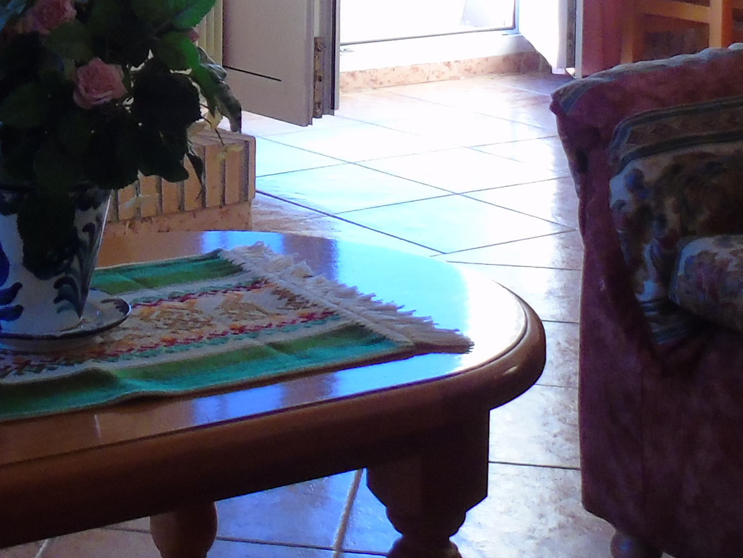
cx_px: 41
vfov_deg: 15.0
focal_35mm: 94
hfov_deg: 20.3
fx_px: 2018
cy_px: -176
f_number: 3.4
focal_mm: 4.4
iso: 200
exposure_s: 1/30
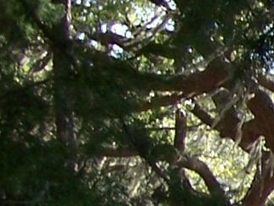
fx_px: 2210
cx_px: 782
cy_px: 94
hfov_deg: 6.5
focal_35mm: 279
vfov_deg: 5.3
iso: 100
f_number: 3.4
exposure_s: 1/125
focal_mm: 8
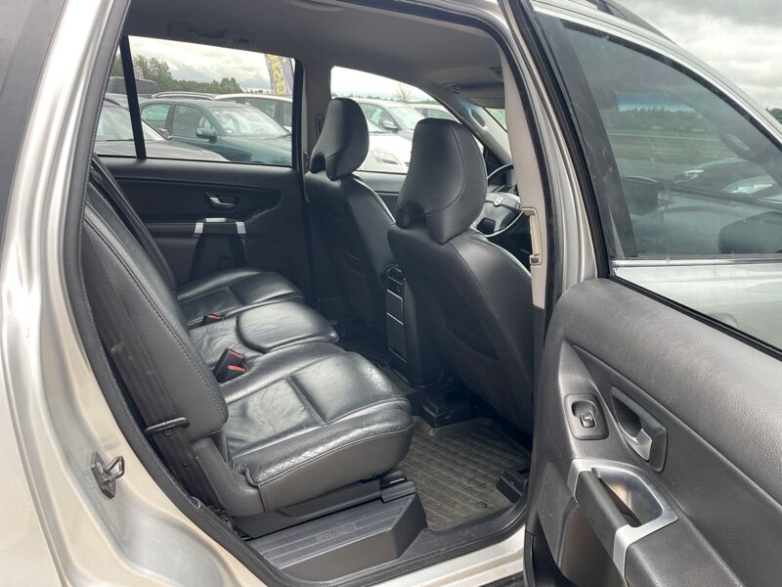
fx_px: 587
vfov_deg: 53.1
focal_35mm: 26
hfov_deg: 67.3
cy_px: 294
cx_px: 391
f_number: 1.6
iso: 32
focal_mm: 4.2
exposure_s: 1/128
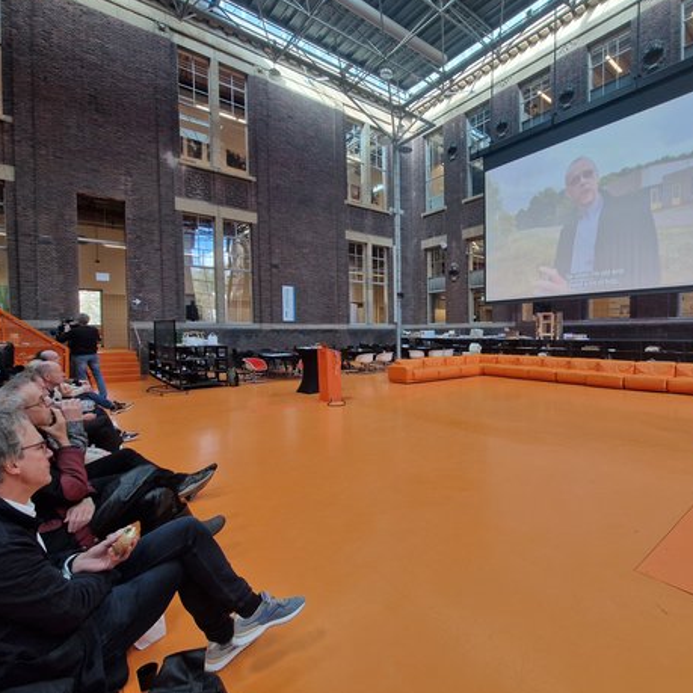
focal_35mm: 16
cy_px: 340
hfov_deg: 85.0
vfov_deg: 87.4
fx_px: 362
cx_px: 449
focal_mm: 2.2
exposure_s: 1/60
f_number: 2.2
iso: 80
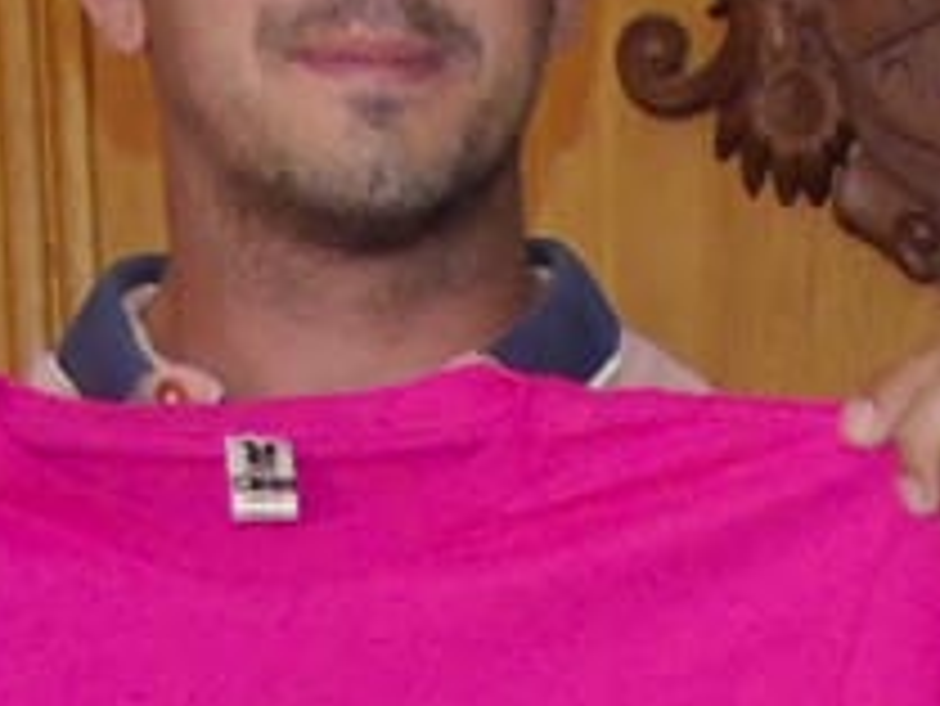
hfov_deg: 10.4
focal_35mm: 188
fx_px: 5108
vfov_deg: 7.3
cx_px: 1104
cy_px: 1819
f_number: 3.4
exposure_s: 1/30
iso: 200
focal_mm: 4.4
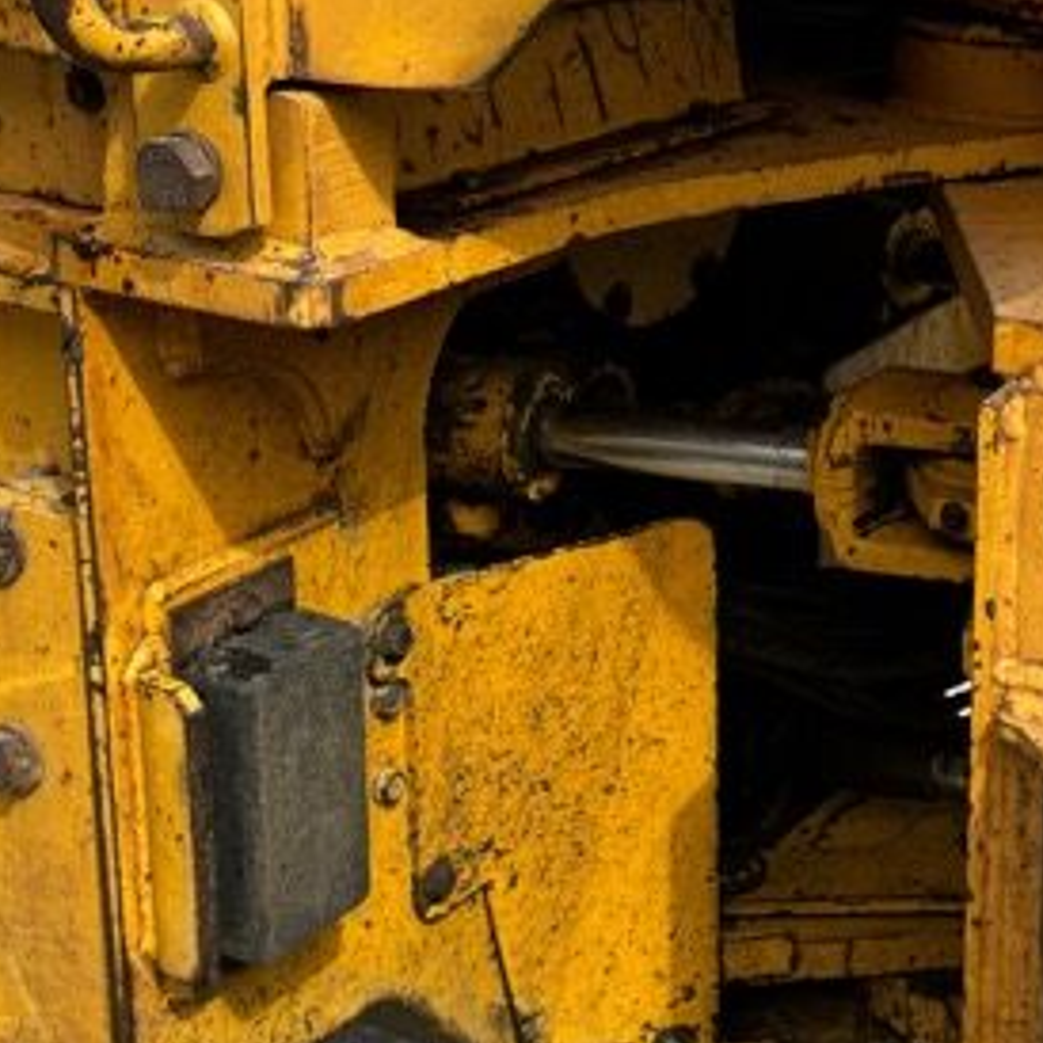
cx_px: 990
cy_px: 225
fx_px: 2114
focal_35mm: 62
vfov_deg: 27.2
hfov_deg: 26.5
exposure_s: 1/3413
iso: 80
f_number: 1.78
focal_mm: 6.86
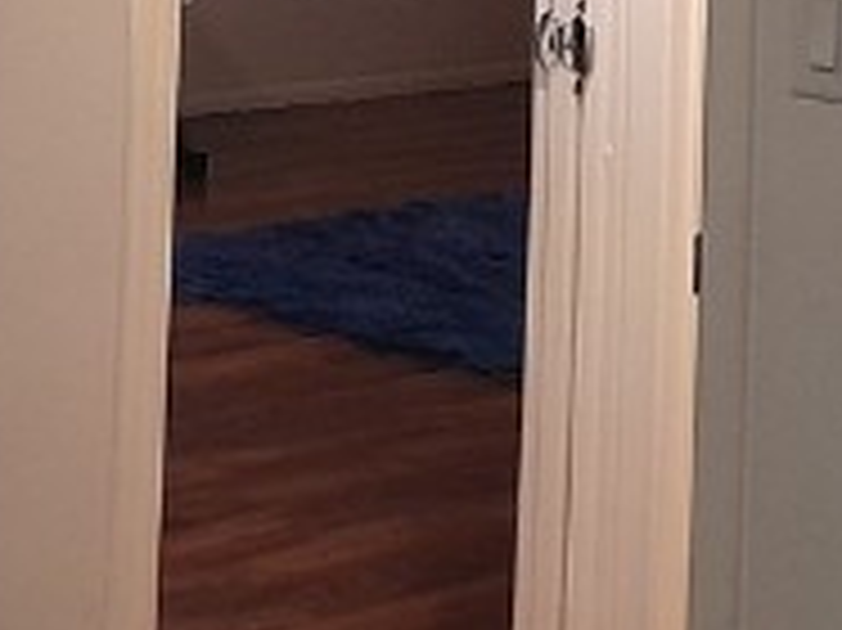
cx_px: -32
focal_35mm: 148
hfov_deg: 13.1
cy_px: -756
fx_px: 3598
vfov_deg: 9.2
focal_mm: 4
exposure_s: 1/40
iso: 320
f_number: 1.8
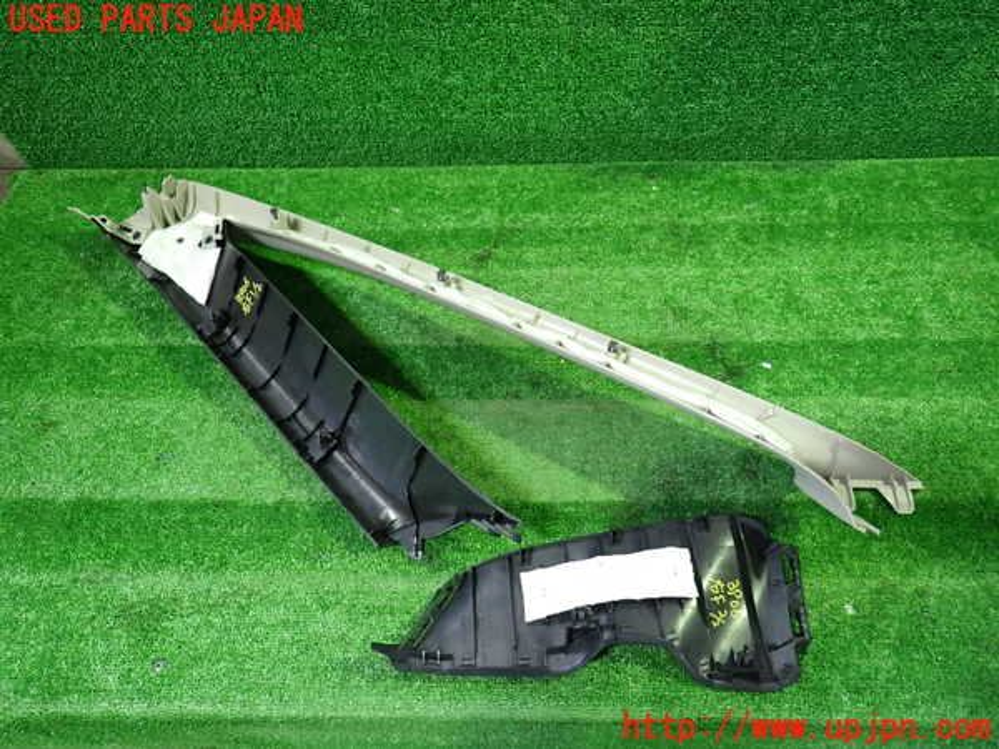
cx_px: 500
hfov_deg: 69.4
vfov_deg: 54.9
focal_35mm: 25
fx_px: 721
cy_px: 374
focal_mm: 4.5
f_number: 2
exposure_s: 1/30
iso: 320
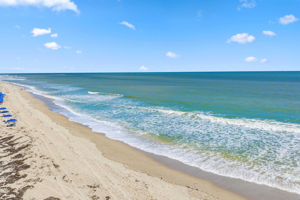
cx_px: 150
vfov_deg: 46.4
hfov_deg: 65.5
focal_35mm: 28
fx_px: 233
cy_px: 100
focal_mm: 14.45
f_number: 5
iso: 100
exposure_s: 1/400
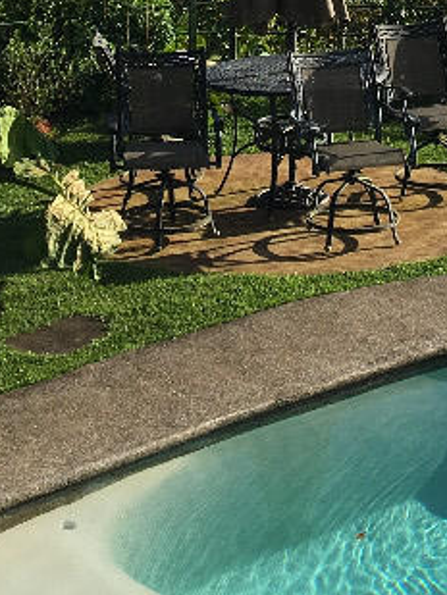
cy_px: -98
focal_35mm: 96
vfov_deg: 19.4
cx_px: 237
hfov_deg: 15.4
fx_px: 1652
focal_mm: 4.15
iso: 25
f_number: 2.2
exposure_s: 1/1672
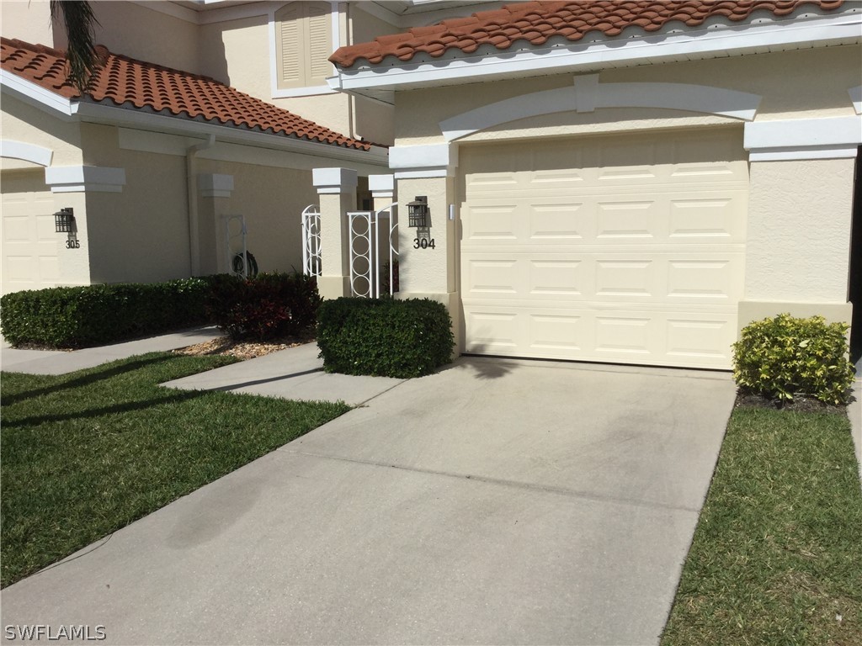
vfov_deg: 45.4
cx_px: 431
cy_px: 323
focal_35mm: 31
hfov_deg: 58.4
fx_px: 772
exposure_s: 1/4525
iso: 25
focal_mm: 3.3
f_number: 2.4
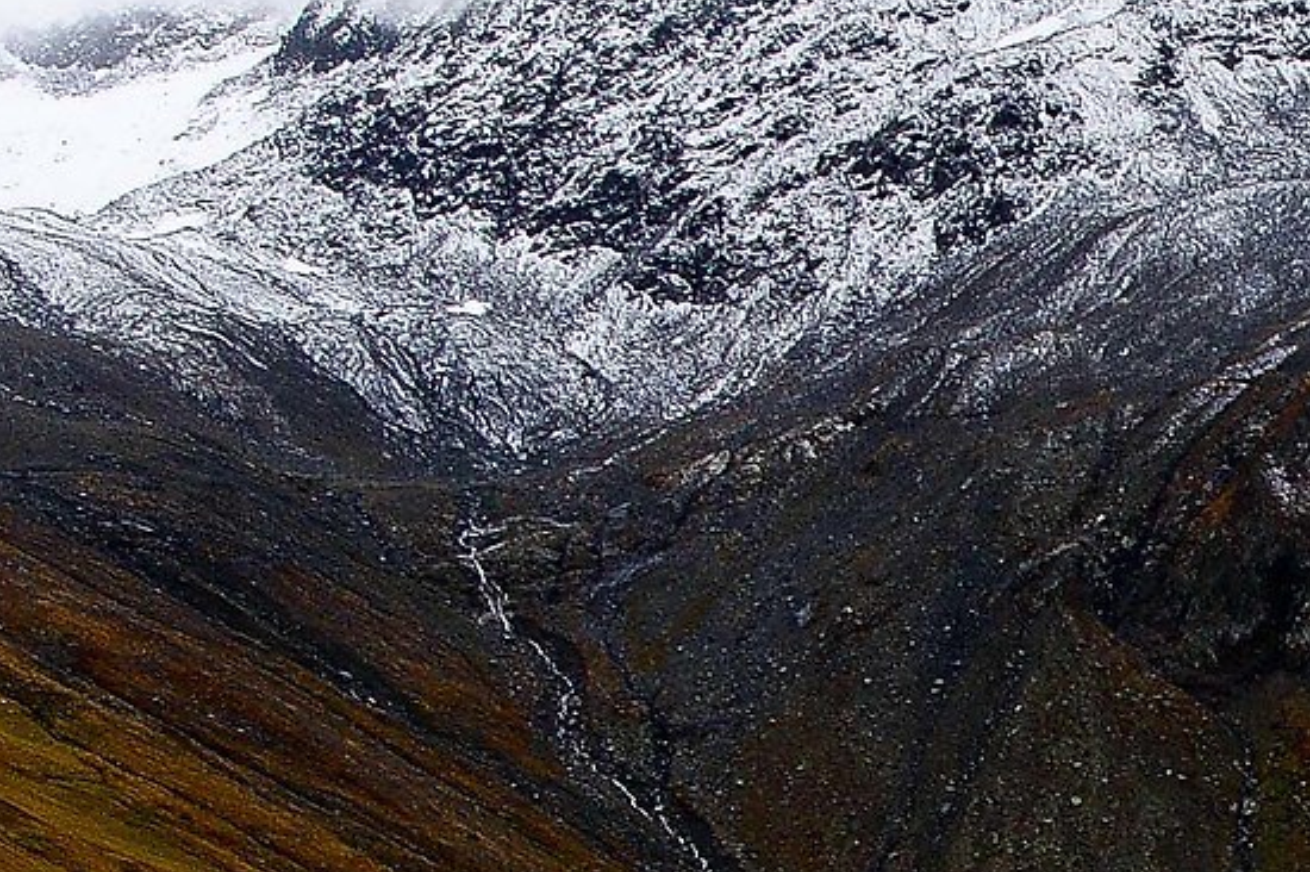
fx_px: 4043
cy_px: 840
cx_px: 1582
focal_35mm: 111
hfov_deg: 17.5
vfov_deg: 12.2
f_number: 6.3
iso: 100
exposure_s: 1/40
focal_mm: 17
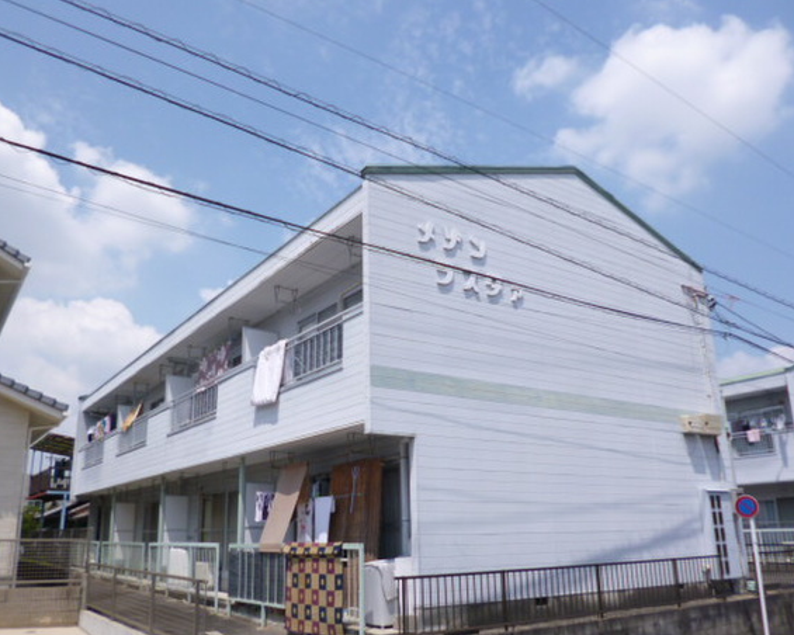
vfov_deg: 50.0
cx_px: 365
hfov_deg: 60.4
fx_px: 681
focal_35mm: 29
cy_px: 332
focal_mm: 4.3
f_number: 9
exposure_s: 1/200
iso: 100
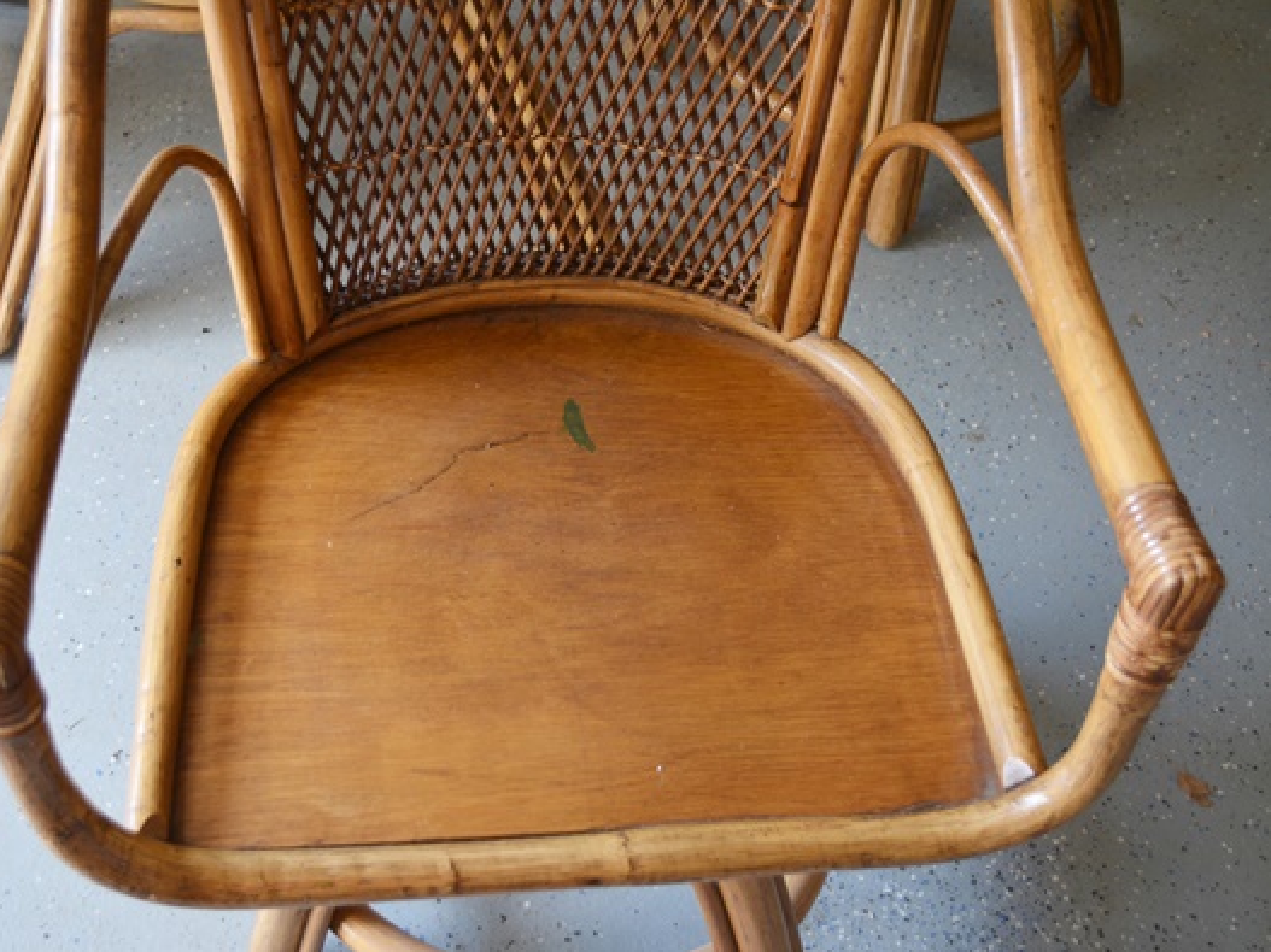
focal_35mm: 46
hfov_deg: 41.2
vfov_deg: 31.5
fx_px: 1689
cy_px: 472
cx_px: 555
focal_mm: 28
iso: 400
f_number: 4.5
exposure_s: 1/80
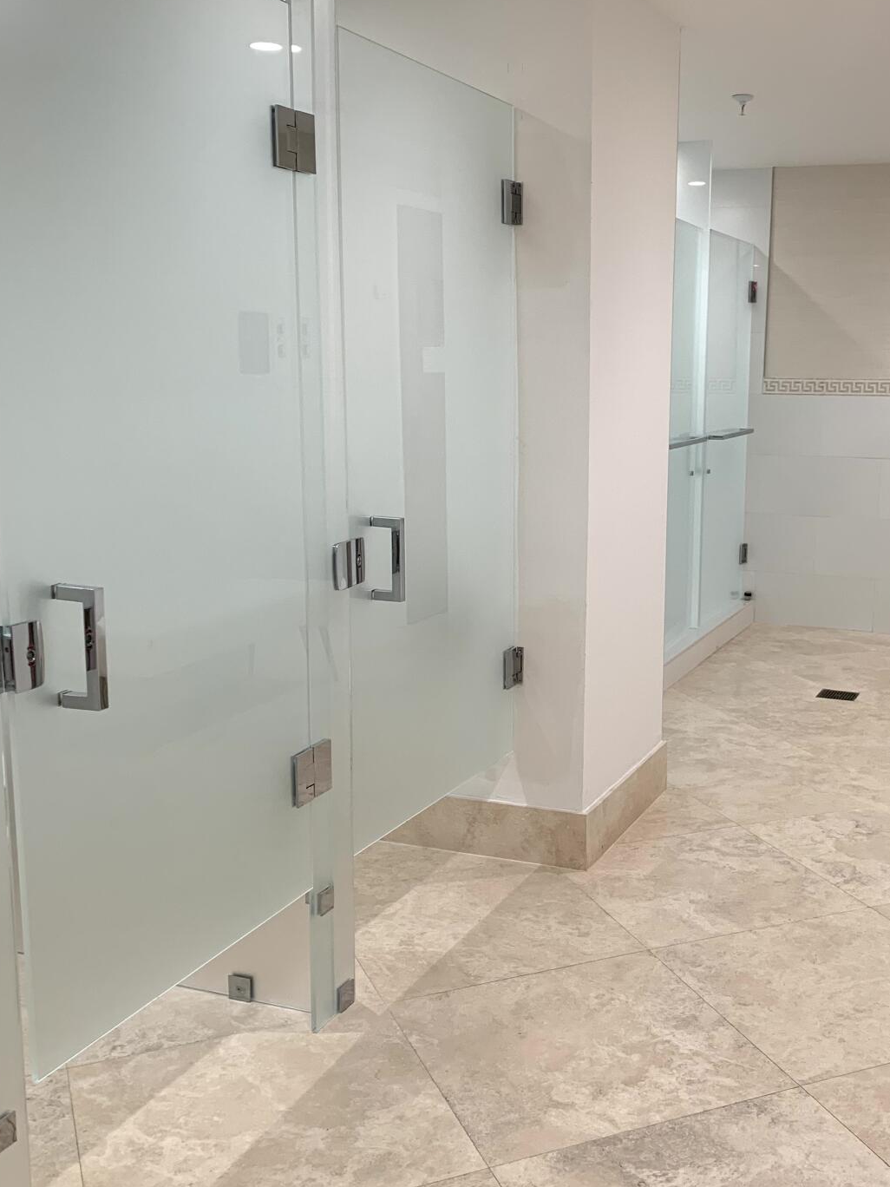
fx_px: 1303
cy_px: 605
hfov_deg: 37.4
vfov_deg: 49.0
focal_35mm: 38
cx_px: 582
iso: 80
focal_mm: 4.25
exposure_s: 1/60
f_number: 1.8
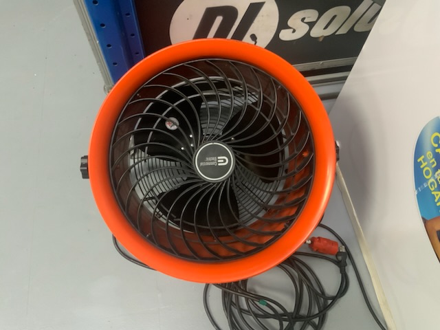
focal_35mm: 29
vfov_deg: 48.2
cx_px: 220
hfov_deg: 61.7
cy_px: 165
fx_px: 369
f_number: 1.8
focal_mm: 3
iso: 250
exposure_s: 1/30
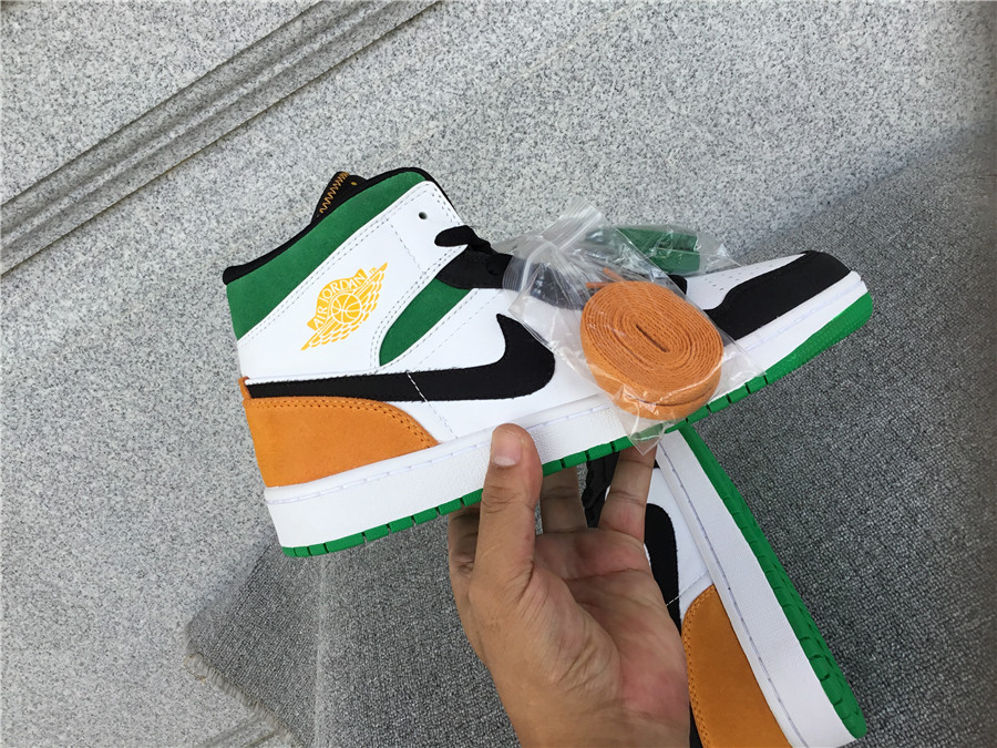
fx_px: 893
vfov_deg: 45.4
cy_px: 374
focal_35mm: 31
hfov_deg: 58.4
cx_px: 498
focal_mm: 3.3
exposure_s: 1/529
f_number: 2.4
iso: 25
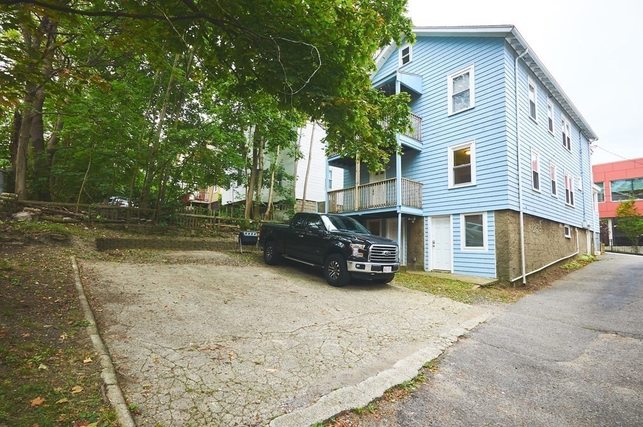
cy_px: 214
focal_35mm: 15
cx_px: 322
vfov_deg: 77.2
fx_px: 268
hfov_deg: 100.5
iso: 400
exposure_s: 1/60
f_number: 8
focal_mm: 10
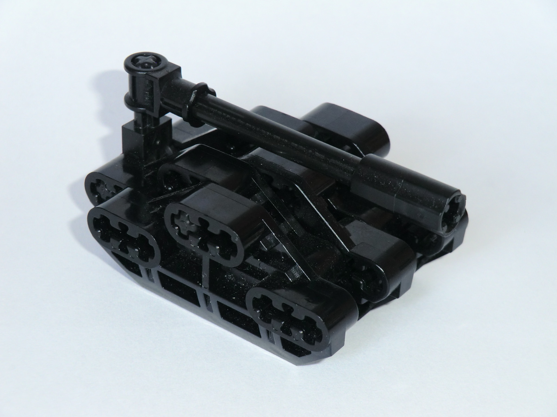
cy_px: 208
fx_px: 1432
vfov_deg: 16.6
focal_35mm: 89
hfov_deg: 22.0
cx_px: 278
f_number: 4.8
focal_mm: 16
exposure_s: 1/15
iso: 250
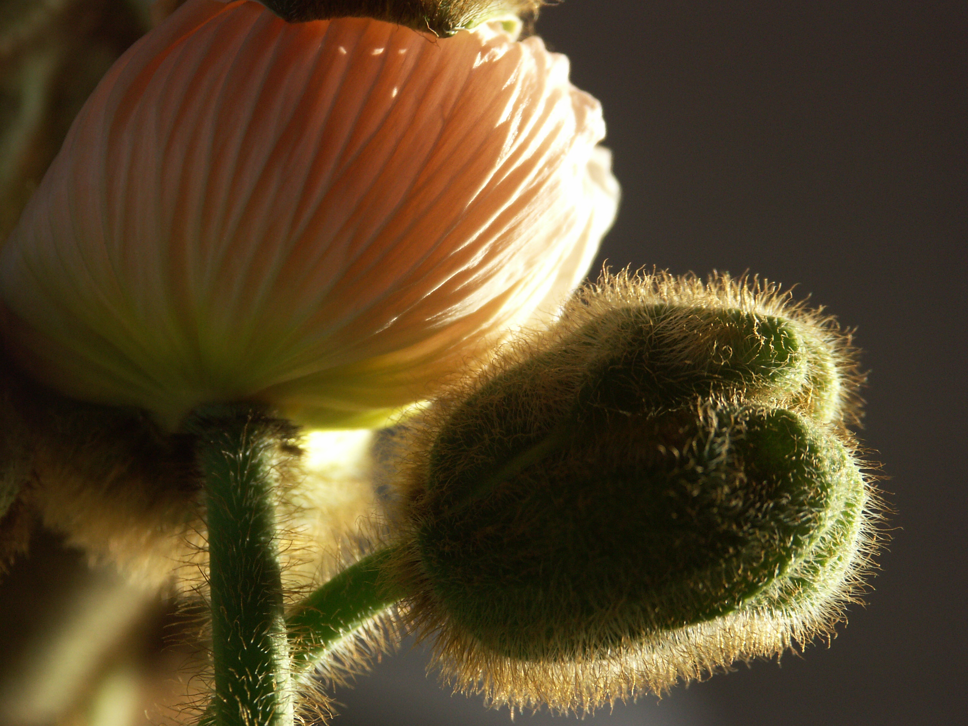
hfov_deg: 9.9
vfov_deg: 7.4
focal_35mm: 200
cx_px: 484
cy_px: 363
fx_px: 5593
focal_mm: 50.69
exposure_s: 1/125
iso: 100
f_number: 3.5
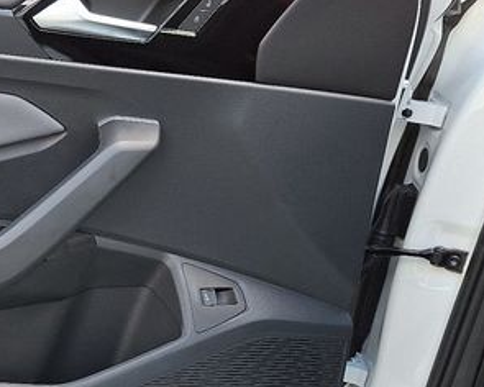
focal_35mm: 53
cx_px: -16
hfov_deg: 32.2
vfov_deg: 28.6
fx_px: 759
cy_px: 179
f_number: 1.8
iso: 34
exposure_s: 1/100
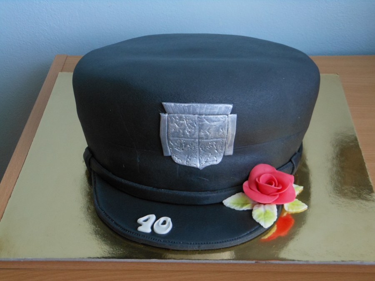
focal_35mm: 66
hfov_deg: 29.4
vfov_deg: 22.3
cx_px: 188
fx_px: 715
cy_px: 140
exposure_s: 1/30
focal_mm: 11.7
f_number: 4.3
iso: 320
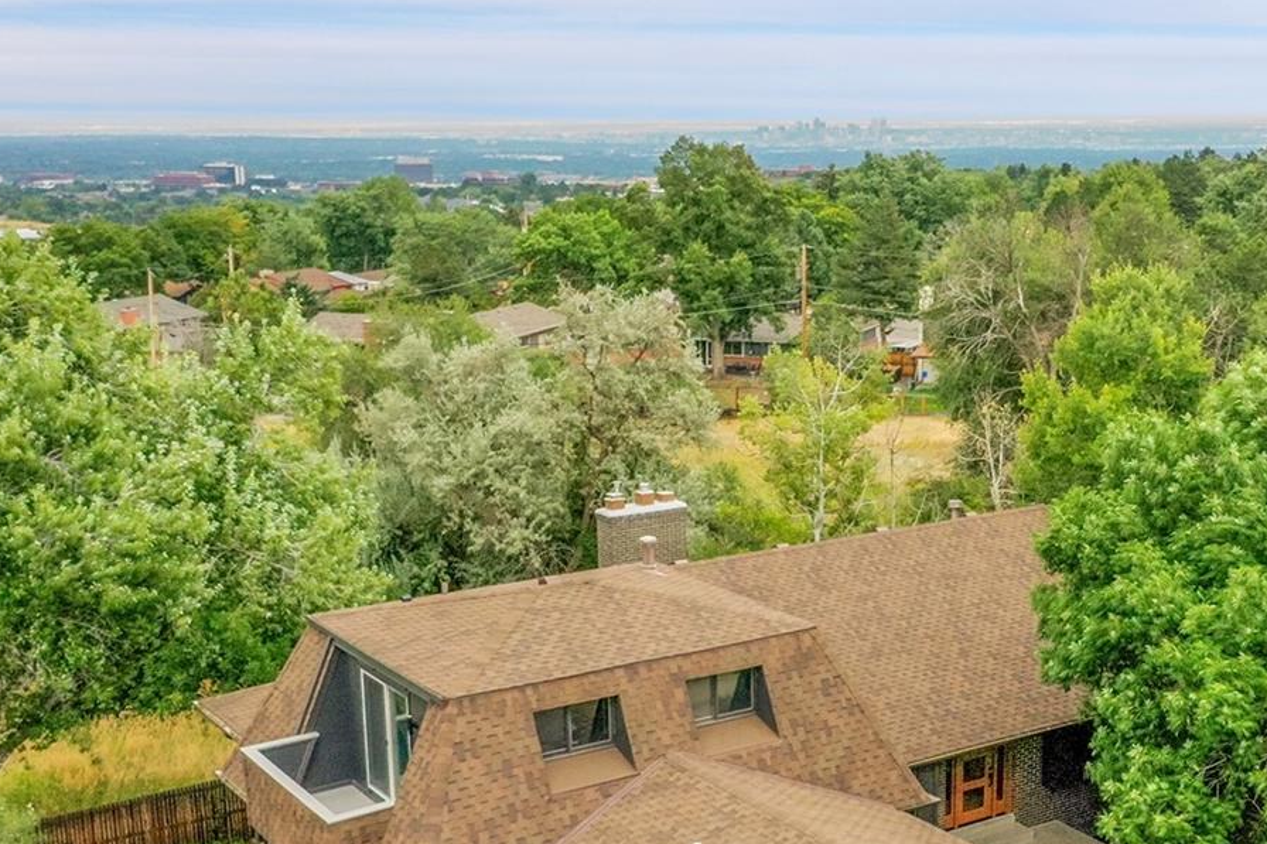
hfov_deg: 39.2
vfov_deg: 26.8
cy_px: 591
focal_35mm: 50
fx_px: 1759
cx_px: 837
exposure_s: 1/800
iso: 800
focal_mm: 10.26
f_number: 7.1
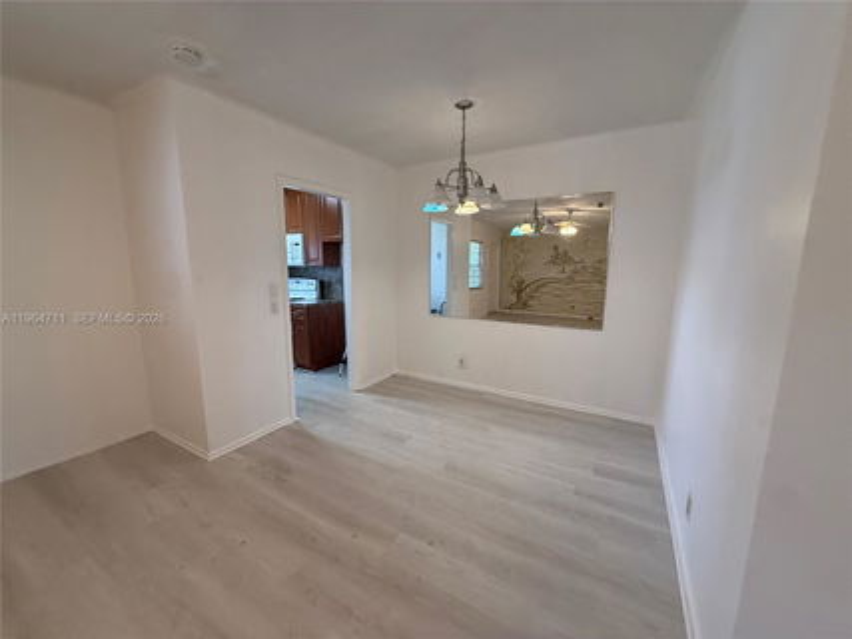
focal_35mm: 14
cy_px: 320
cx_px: 426
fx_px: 344
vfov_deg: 85.6
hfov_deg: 102.1
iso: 400
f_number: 2.2
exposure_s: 1/120
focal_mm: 2.22
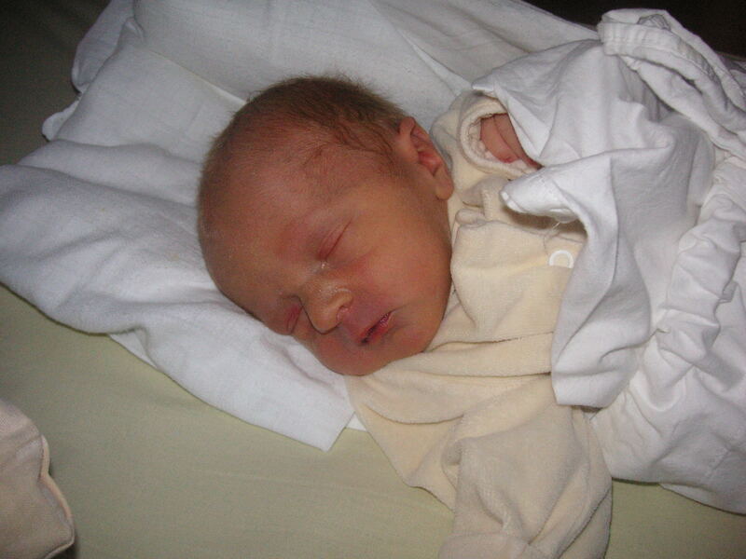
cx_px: 373
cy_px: 280
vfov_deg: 38.7
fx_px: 797
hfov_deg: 50.1
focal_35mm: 37
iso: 160
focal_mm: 6.1
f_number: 6.7
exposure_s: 1/45
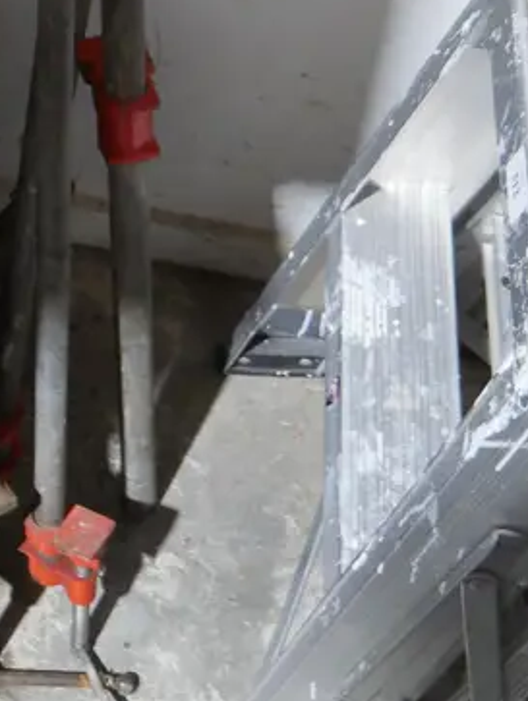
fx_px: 1604
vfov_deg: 22.8
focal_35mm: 79
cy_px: -129
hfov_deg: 18.0
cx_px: -53
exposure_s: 1/60
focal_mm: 14
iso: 1600
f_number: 3.5
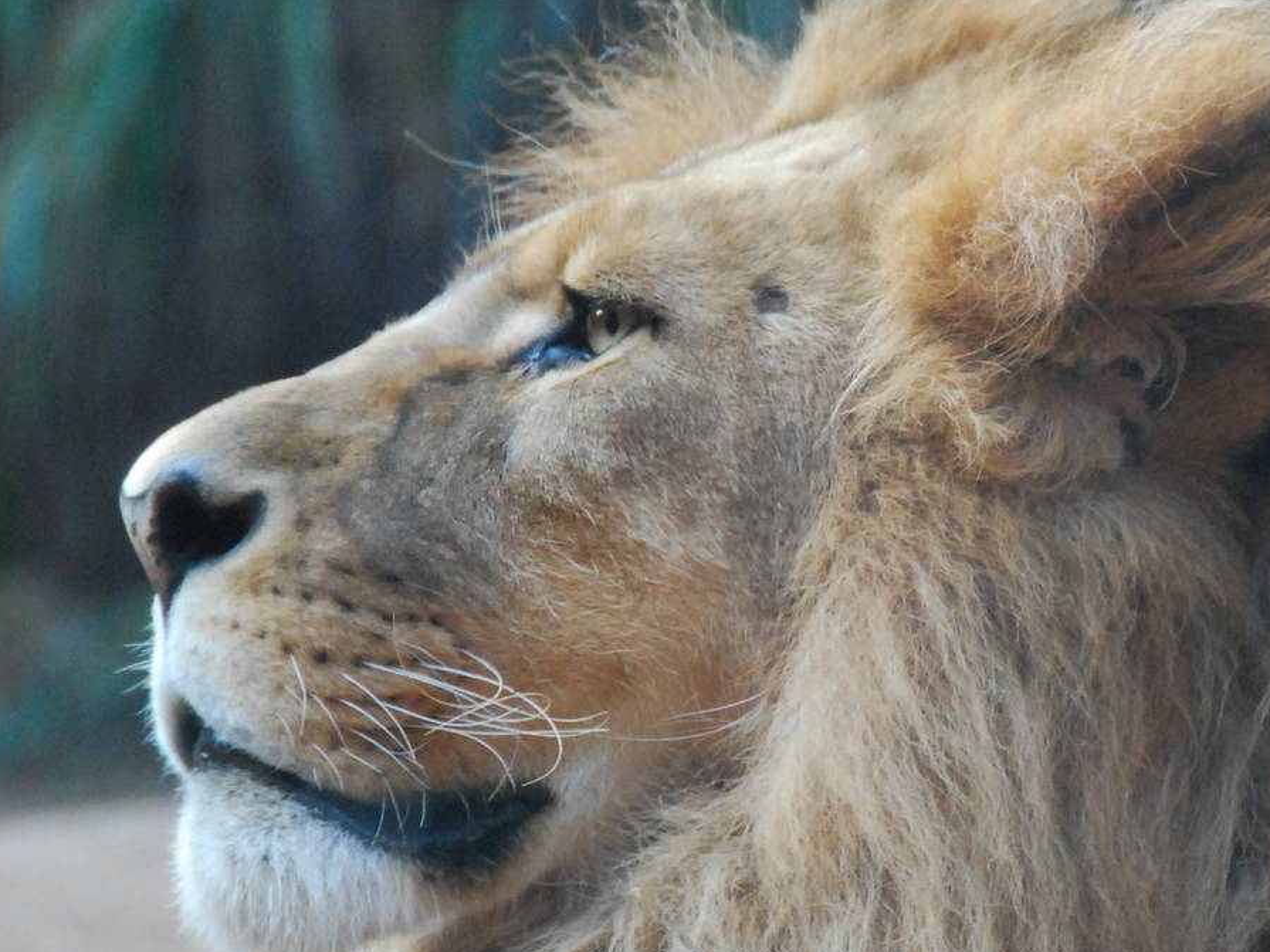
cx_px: 782
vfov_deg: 2.9
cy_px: 461
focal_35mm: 517
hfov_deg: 3.8
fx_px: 18965
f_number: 5.6
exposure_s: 1/80
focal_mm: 200
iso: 1600
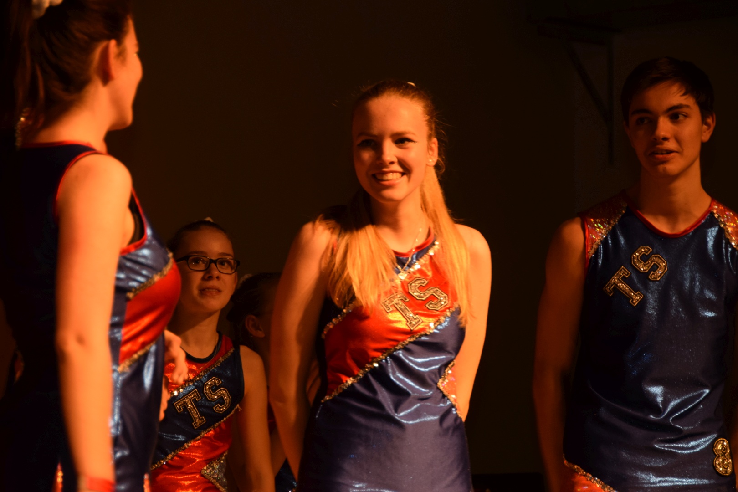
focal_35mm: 202
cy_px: 246
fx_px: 4151
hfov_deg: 10.2
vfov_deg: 6.8
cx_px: 369
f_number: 7.1
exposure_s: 1/60
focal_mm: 135
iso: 800
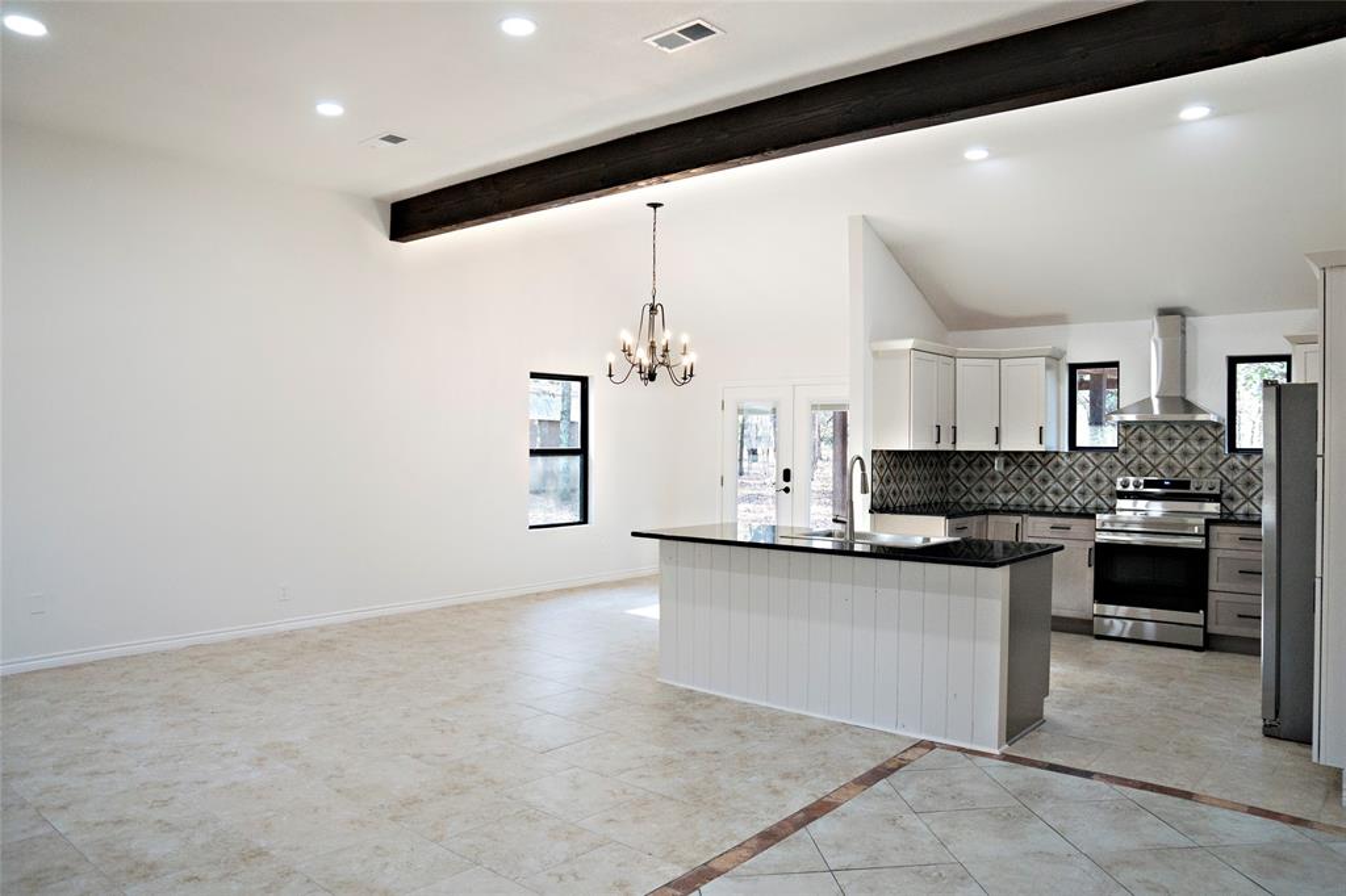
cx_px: 673
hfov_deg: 73.8
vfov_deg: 53.1
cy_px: 448
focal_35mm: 24
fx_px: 897
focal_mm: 16
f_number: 3.2
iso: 1000
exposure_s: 1/200
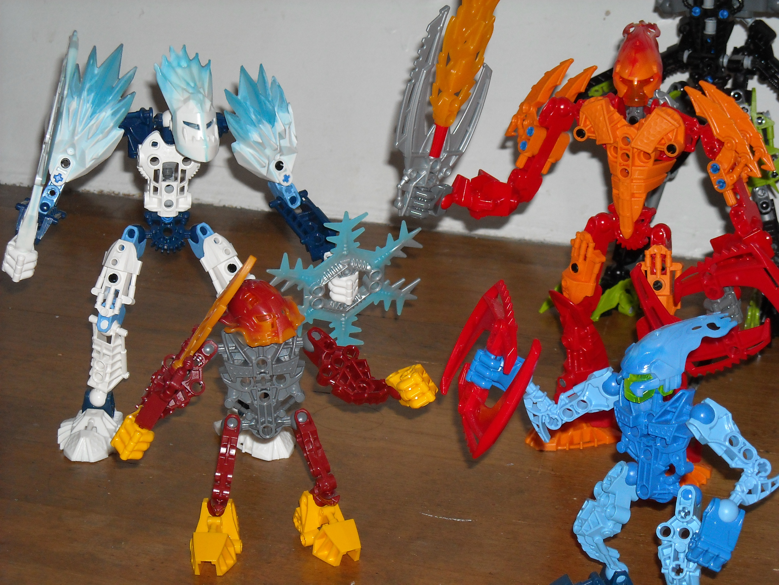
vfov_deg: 14.1
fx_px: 2363
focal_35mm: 105
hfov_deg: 18.7
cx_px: 390
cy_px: 292
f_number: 4.7
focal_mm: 17.1
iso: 200
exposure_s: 1/125
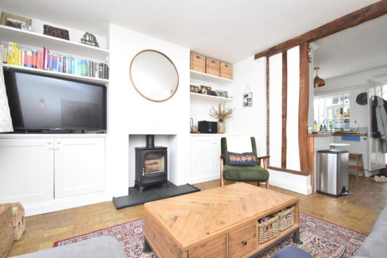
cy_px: 129
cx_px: 194
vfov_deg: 77.4
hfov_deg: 100.4
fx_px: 161
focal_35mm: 15
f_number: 4
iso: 800
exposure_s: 1/160
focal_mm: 10
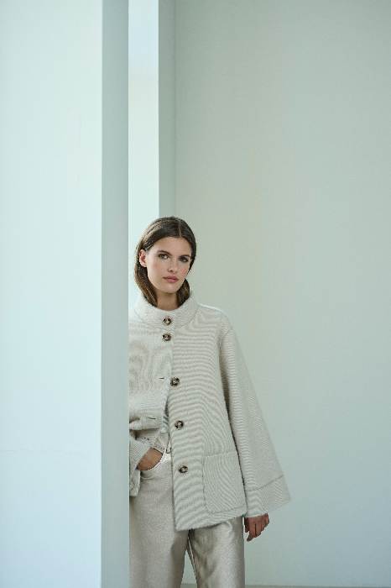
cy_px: 294
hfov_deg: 31.2
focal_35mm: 43
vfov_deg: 45.4
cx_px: 196
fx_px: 701
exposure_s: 1/200
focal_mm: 43
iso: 400
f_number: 4
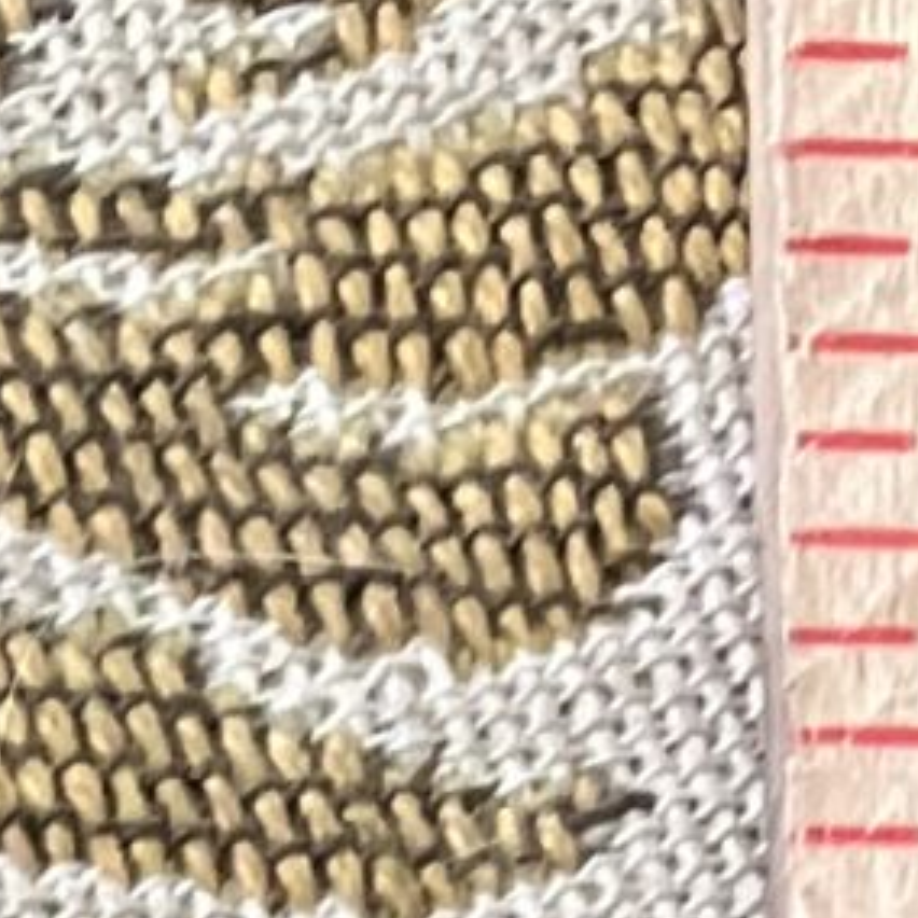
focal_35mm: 223
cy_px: 3300
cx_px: -281
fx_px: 6691
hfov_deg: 7.8
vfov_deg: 6.7
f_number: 1.8
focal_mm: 3.99
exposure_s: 1/31
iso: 400
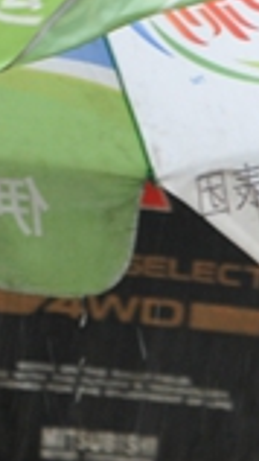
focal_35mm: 833
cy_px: 194
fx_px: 10159
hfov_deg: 1.5
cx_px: -402
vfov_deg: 2.6
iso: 1250
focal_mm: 140
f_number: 6.3
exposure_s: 1/100
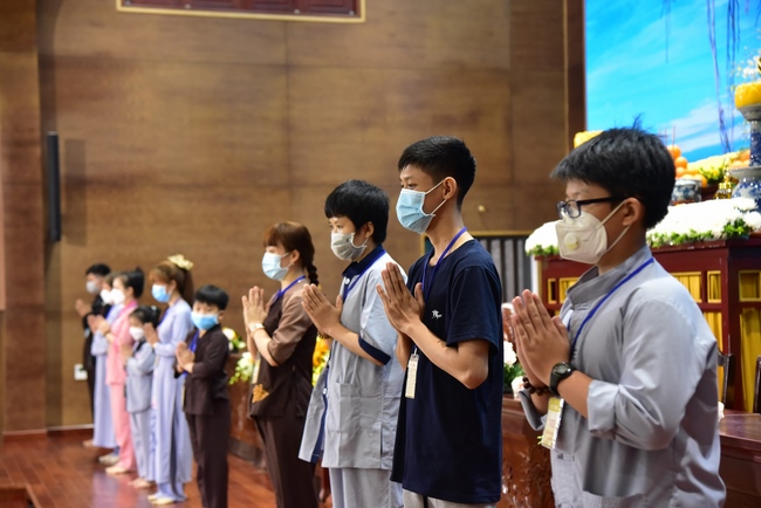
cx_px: 380
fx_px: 1480
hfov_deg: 28.8
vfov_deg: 19.5
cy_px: 254
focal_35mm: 70
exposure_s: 1/100
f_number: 4.5
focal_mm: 70
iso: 3200
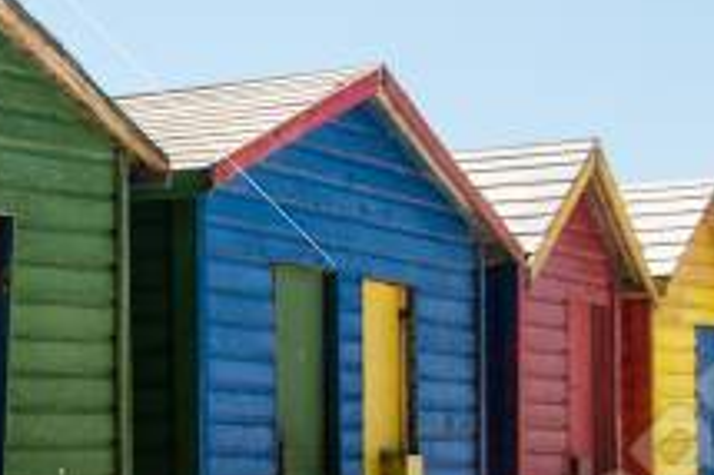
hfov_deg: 11.4
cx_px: -1239
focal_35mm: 133
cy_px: 420
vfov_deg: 10.2
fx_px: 2636
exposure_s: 1/200
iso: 64
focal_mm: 22
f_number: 8
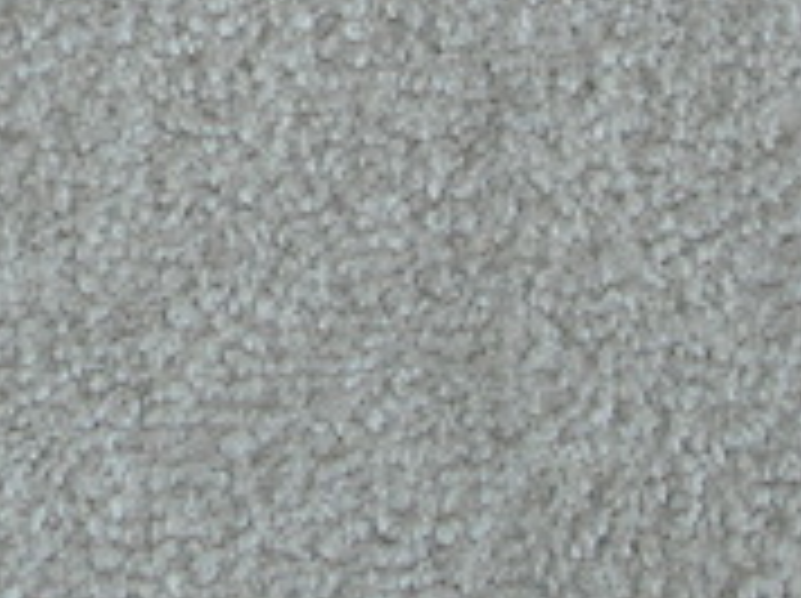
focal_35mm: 171
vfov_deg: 8.5
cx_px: -446
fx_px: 3952
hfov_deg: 11.1
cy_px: -229
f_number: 2.8
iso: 50
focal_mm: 7.8
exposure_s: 1/30
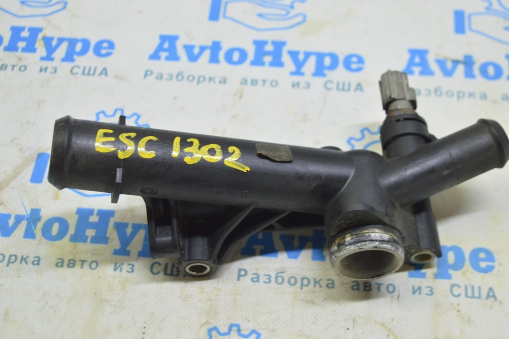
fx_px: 848
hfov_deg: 33.4
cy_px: 170
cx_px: 254
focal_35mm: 60
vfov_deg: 22.6
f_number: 5.6
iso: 400
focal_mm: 40
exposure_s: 1/20
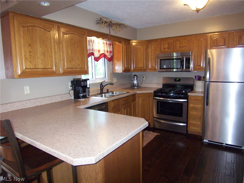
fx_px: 162
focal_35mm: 23
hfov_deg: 73.9
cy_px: 92
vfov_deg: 58.9
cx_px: 122
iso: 200
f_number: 2.8
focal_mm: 3.8
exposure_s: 1/30
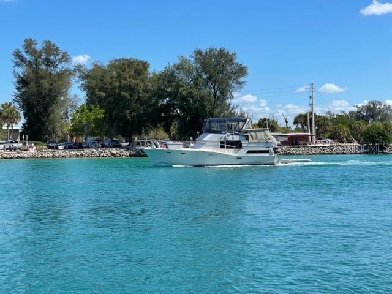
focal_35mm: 64
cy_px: 147
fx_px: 725
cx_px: 196
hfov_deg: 30.3
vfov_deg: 22.9
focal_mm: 7.5
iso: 20
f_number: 2.2
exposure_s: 1/1233
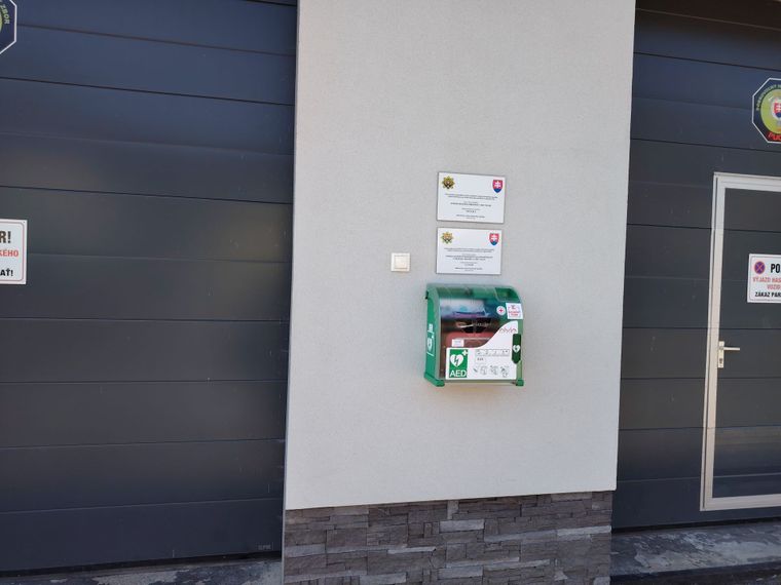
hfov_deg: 71.6
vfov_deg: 56.8
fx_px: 541
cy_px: 292
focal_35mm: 24
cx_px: 390
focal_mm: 5.25
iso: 100
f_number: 1.75
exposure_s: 1/148
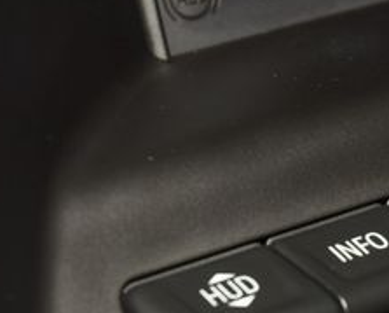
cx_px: 338
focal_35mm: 210
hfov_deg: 9.2
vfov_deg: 7.4
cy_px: 268
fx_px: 2421
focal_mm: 52
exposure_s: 1/60
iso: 100
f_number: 8
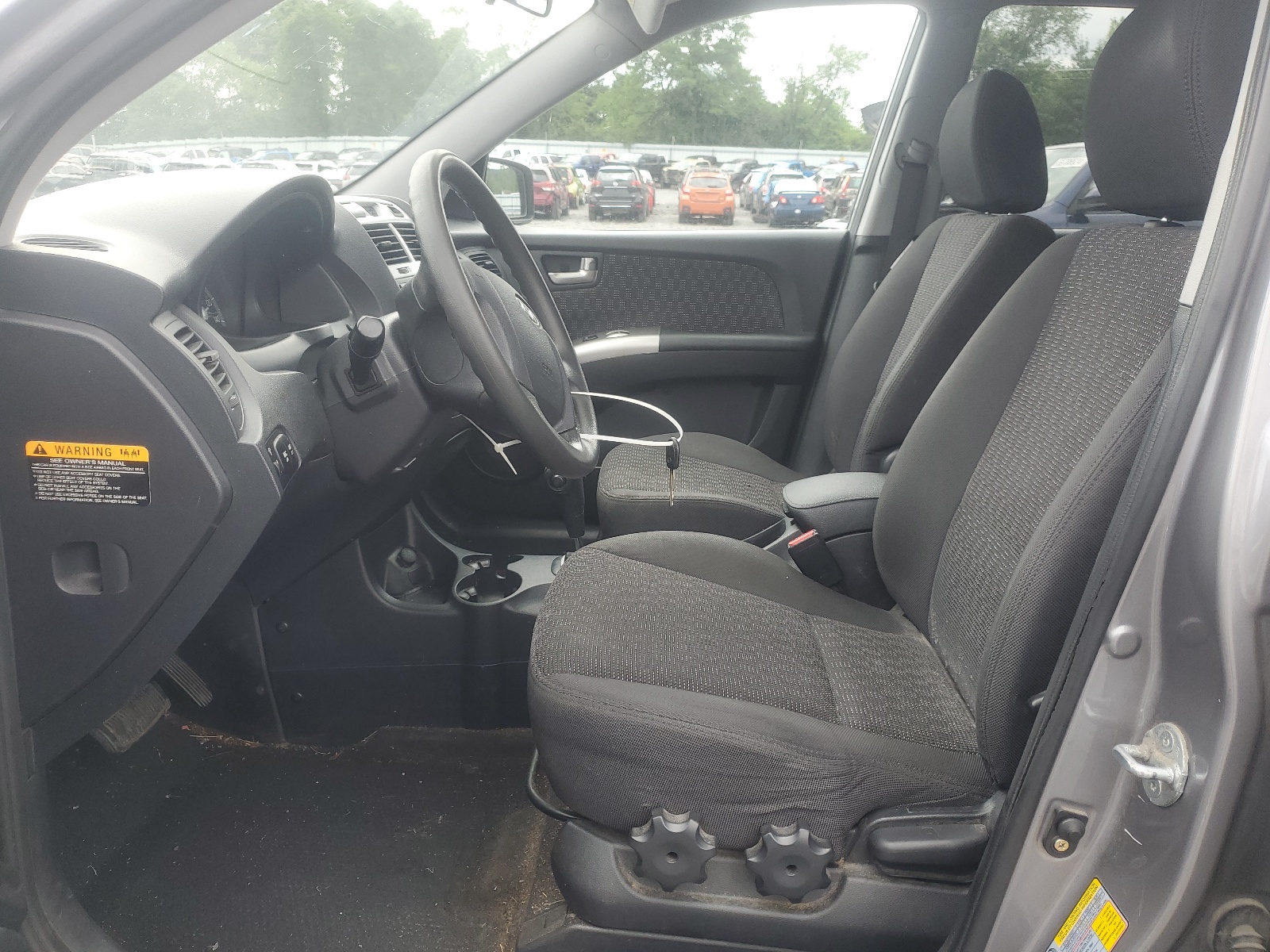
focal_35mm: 26
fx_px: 954
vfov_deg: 53.1
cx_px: 635
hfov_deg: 67.3
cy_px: 476
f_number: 1.5
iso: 50
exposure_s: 1/333
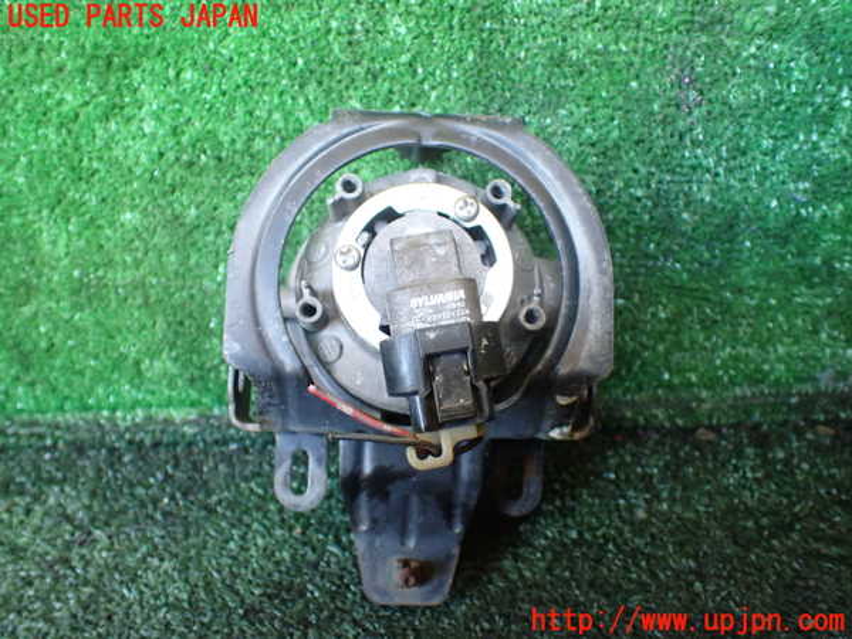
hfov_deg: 60.0
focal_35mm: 30
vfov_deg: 46.8
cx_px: 426
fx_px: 738
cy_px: 320
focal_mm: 5.4
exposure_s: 1/80
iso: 800
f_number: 2.3
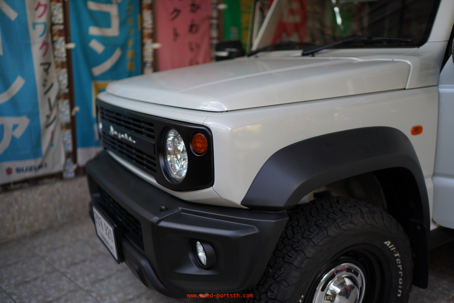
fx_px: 441
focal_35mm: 35
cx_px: 227
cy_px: 152
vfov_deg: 37.9
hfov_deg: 54.4
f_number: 1.4
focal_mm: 35
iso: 100
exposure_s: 1/320
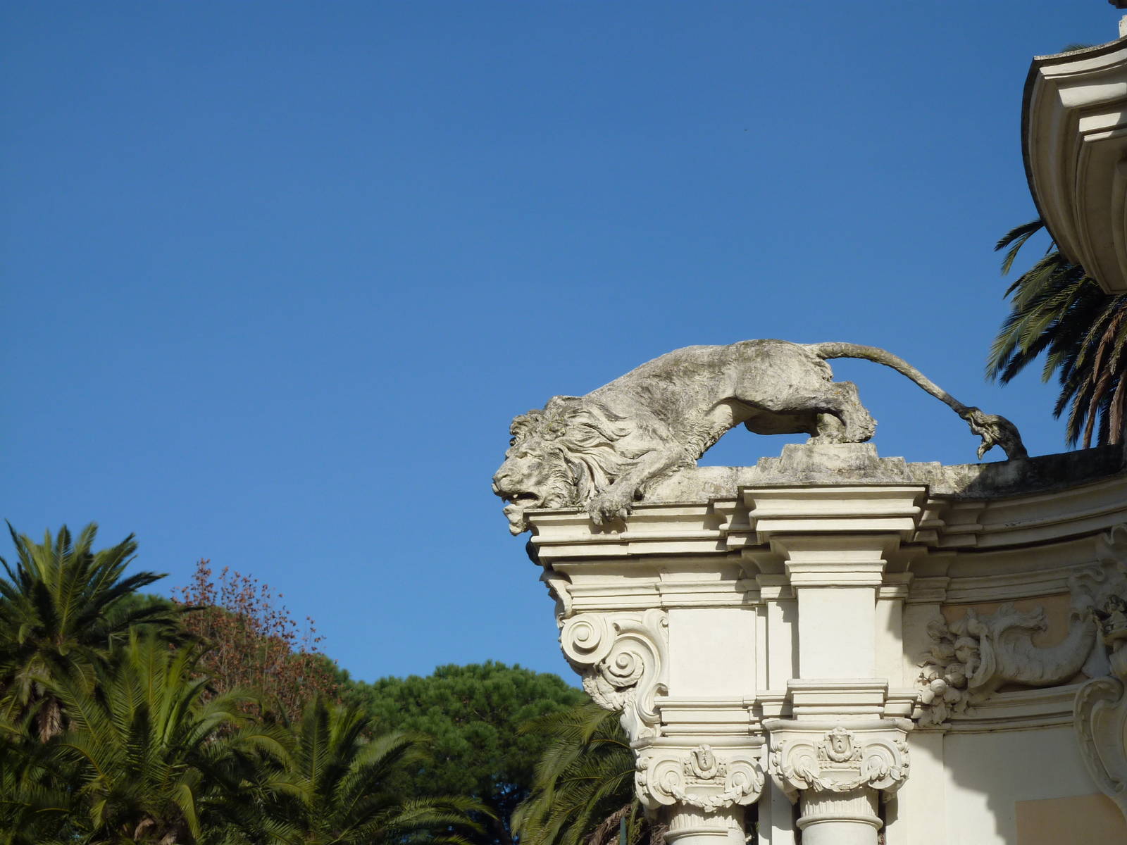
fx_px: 3125
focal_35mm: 96
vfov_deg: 15.4
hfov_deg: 20.4
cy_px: 422
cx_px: 564
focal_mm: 15.8
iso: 80
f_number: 5.6
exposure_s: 1/640
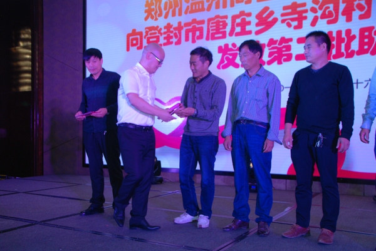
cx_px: 188
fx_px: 376
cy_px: 126
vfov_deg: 36.9
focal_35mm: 36
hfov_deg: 53.1
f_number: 4
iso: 400
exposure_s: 1/60
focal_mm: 24
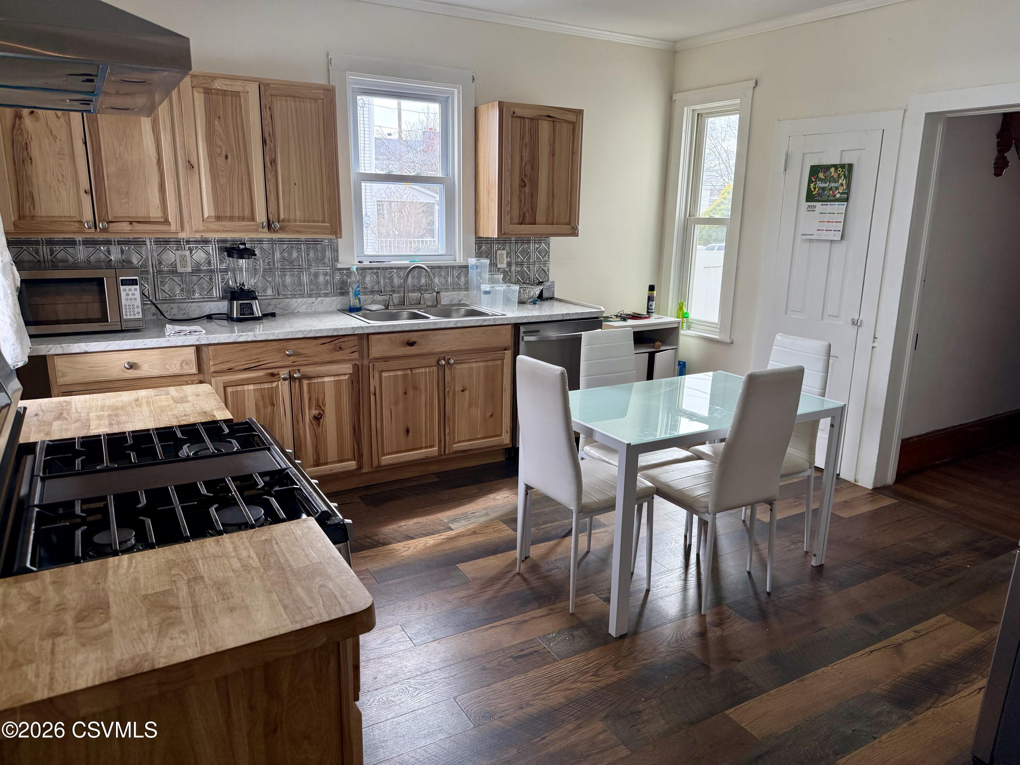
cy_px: 382
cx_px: 510
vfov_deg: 56.8
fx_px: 707
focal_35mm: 24
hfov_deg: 71.6
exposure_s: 1/240
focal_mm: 6.76
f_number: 1.78
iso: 200
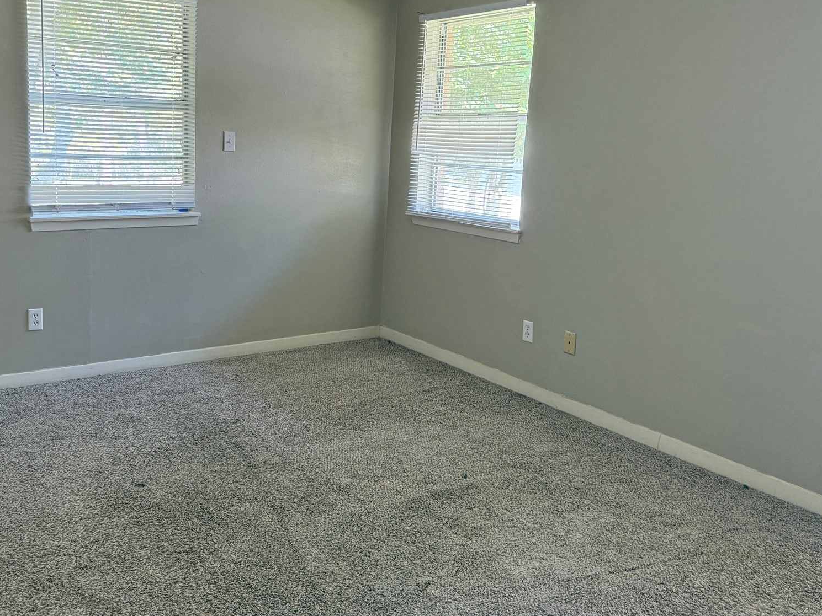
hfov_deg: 55.0
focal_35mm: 33
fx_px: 784
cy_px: 260
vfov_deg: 42.8
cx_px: 335
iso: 250
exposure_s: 1/120
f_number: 1.78
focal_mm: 6.76
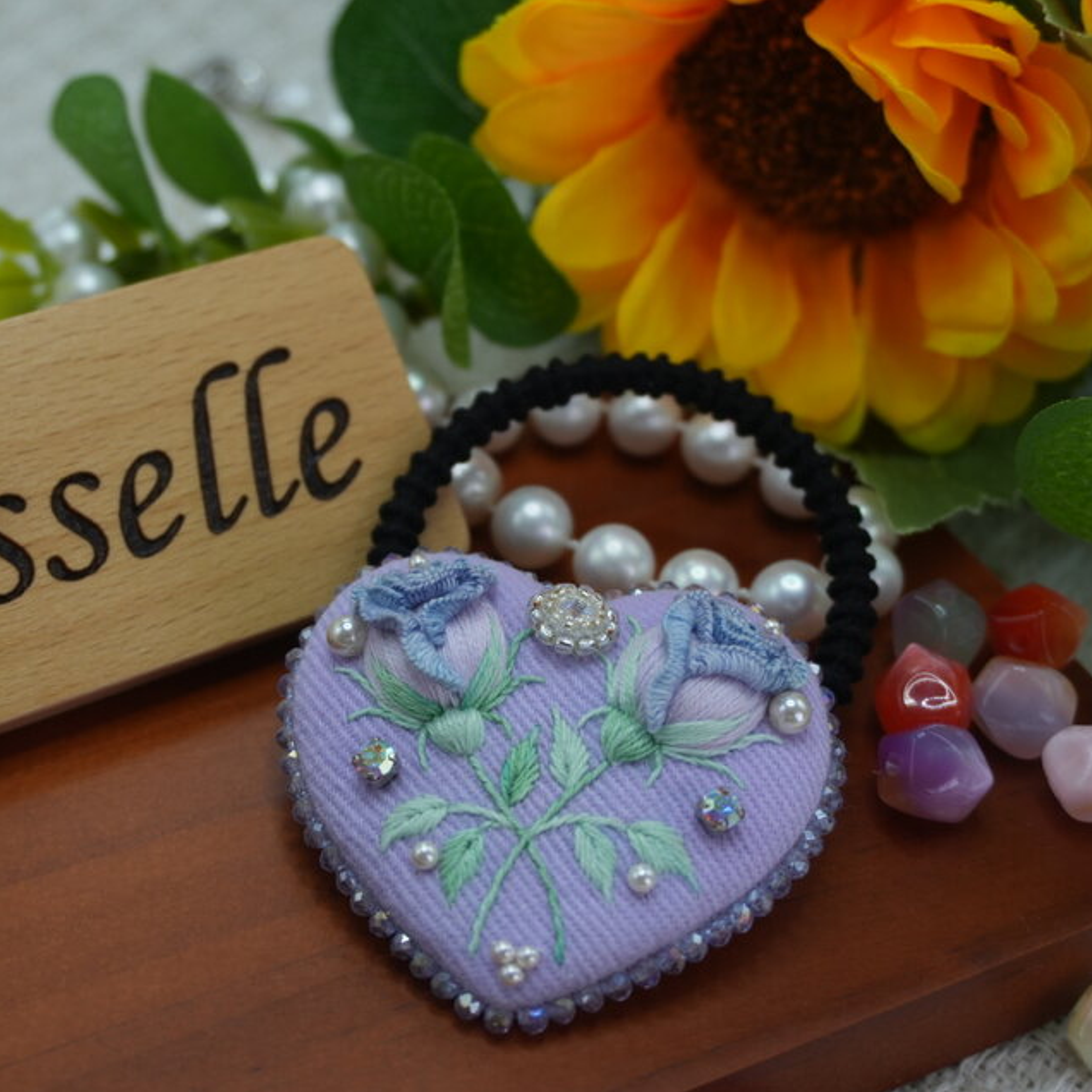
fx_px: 2129
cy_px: 546
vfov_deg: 28.8
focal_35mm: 60
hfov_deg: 28.6
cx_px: 381
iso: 200
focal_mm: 31
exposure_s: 1/60
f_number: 5
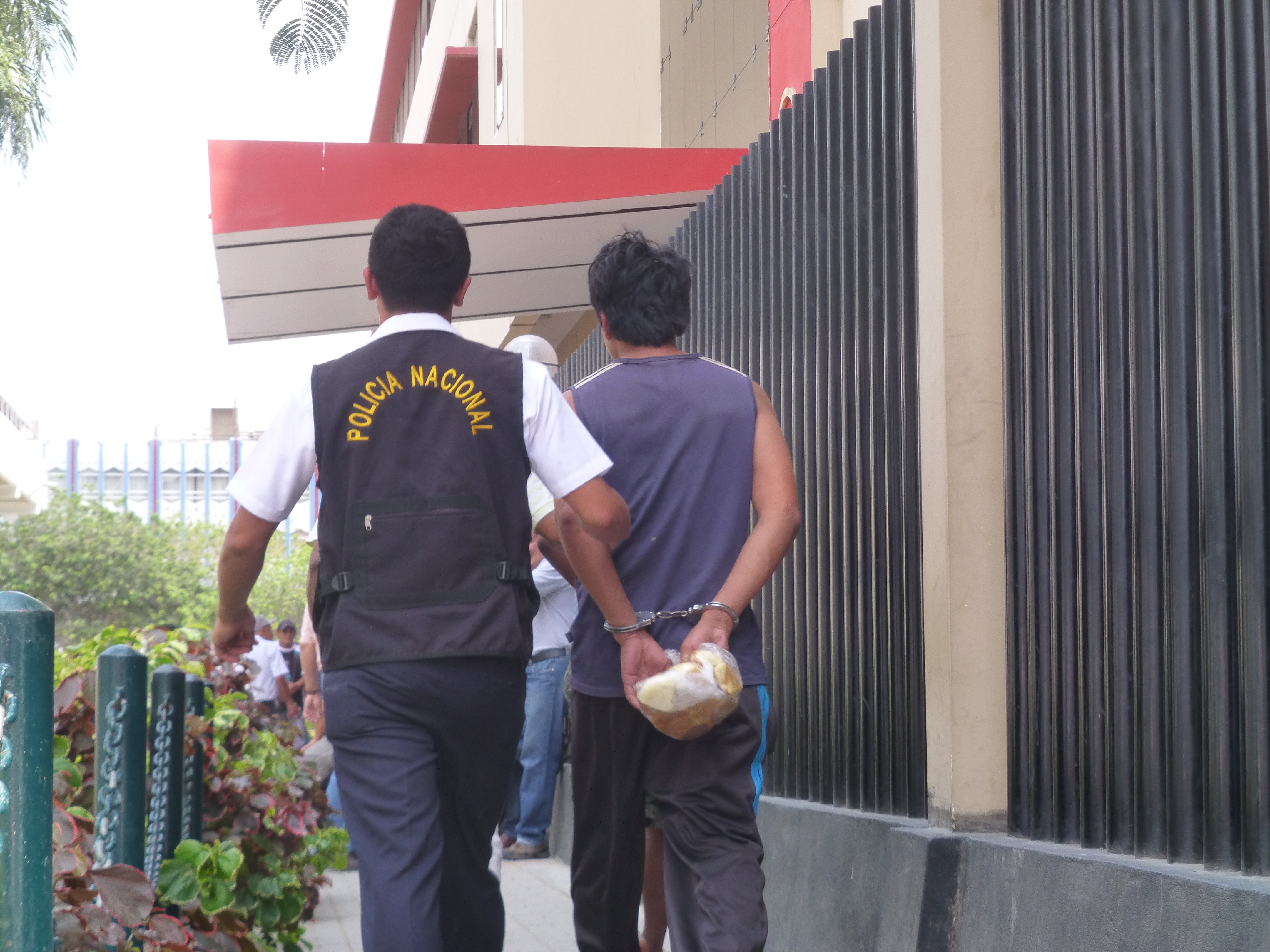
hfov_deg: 21.8
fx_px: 3302
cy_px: 476
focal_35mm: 90
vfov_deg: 16.4
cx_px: 635
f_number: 5.2
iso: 160
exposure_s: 1/125
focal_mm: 16.1
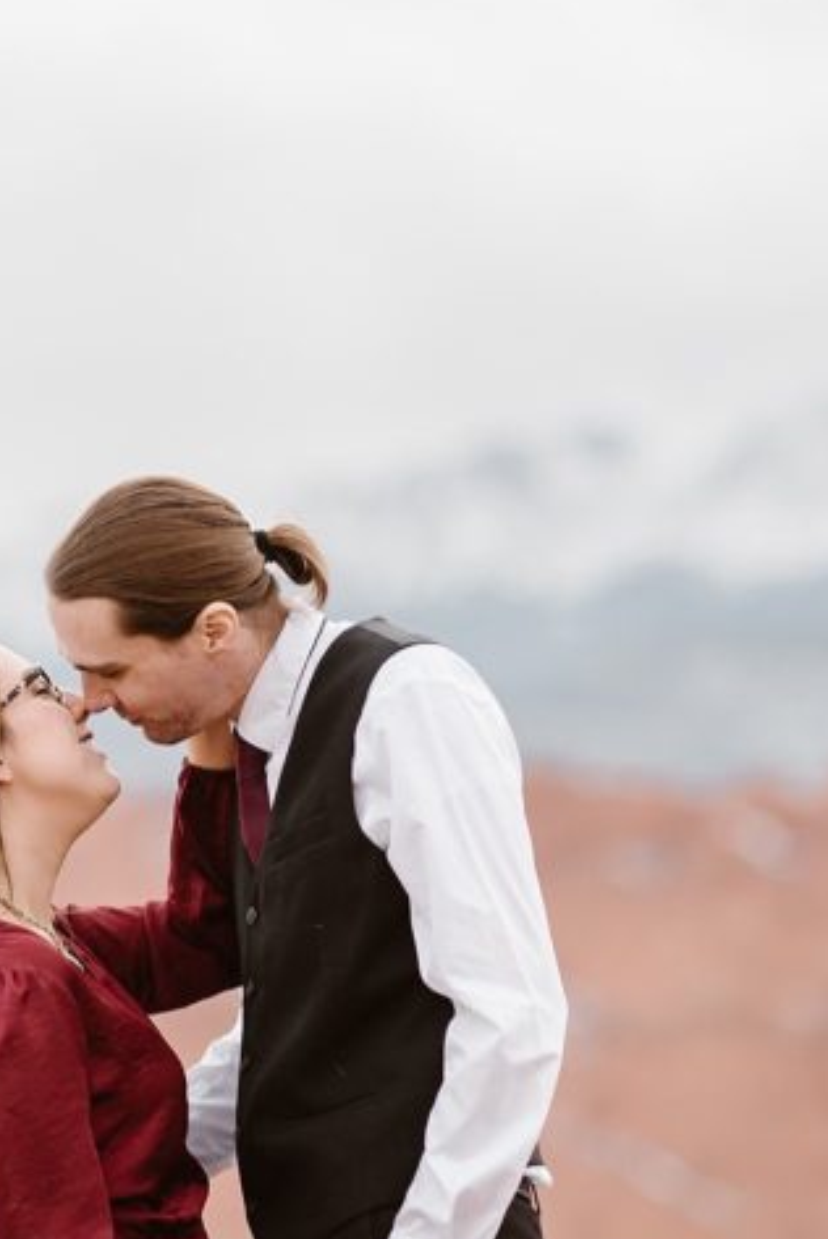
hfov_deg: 7.5
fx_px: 6338
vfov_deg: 11.2
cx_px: 197
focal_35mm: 184
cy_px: 485
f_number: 1.8
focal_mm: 85
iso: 200
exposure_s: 1/1250
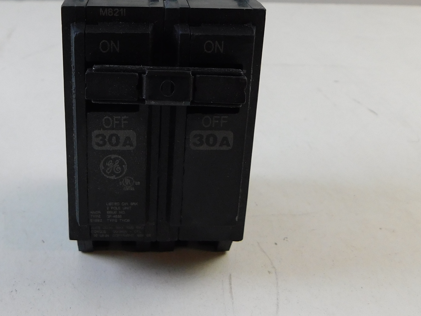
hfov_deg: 40.9
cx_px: 150
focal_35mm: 46
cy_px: 96
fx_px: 559
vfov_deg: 31.2
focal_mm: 4
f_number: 3
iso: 180
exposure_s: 1/30
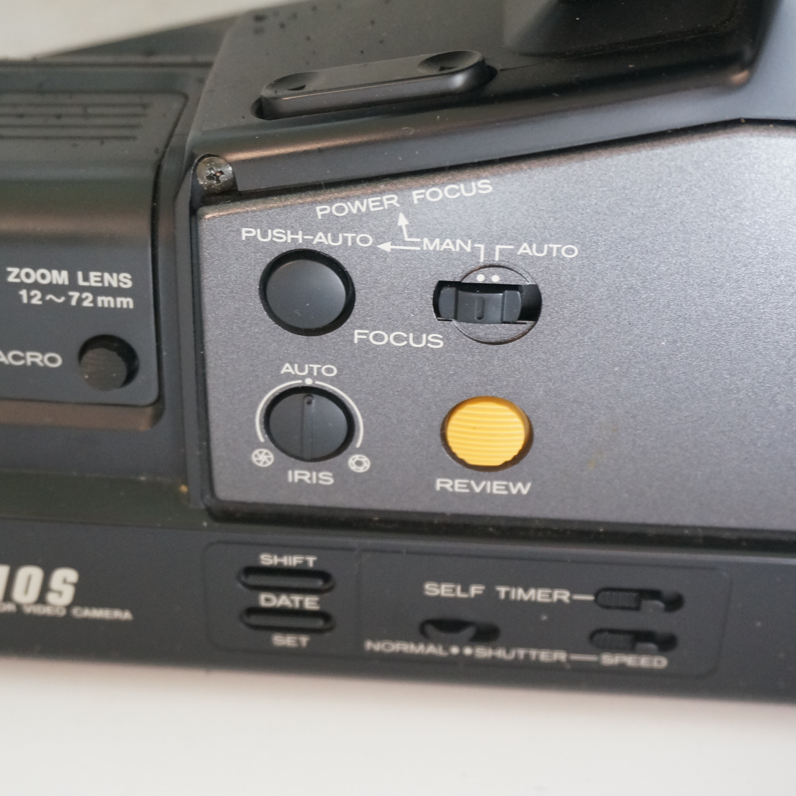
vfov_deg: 28.8
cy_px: 398
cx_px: 375
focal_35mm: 60
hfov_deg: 28.8
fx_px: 1552
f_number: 5
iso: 2000
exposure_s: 1/60
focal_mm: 31
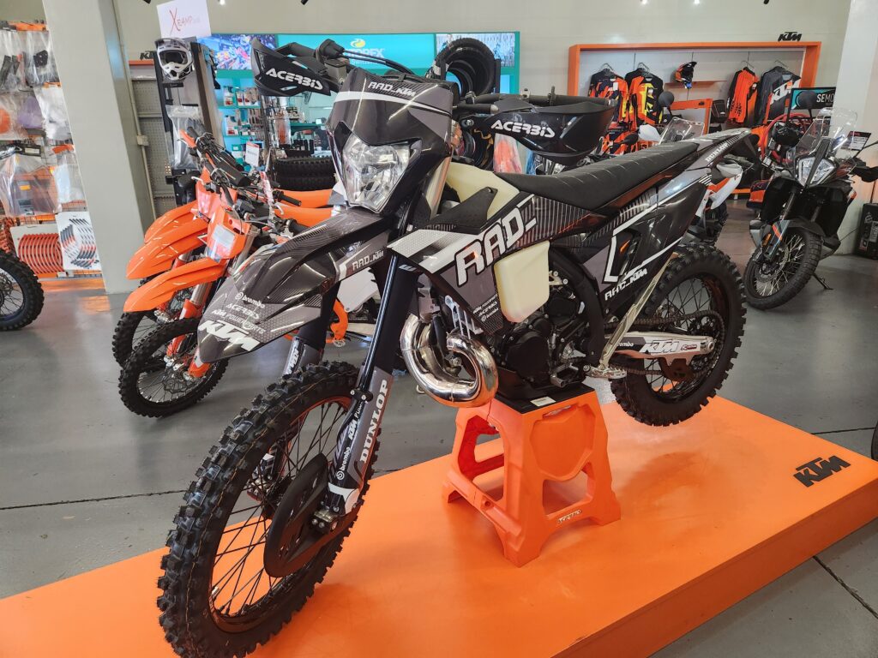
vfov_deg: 58.9
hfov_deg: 73.9
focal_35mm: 23
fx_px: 583
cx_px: 439
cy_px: 329
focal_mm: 5.4
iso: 640
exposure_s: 1/100
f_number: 1.8
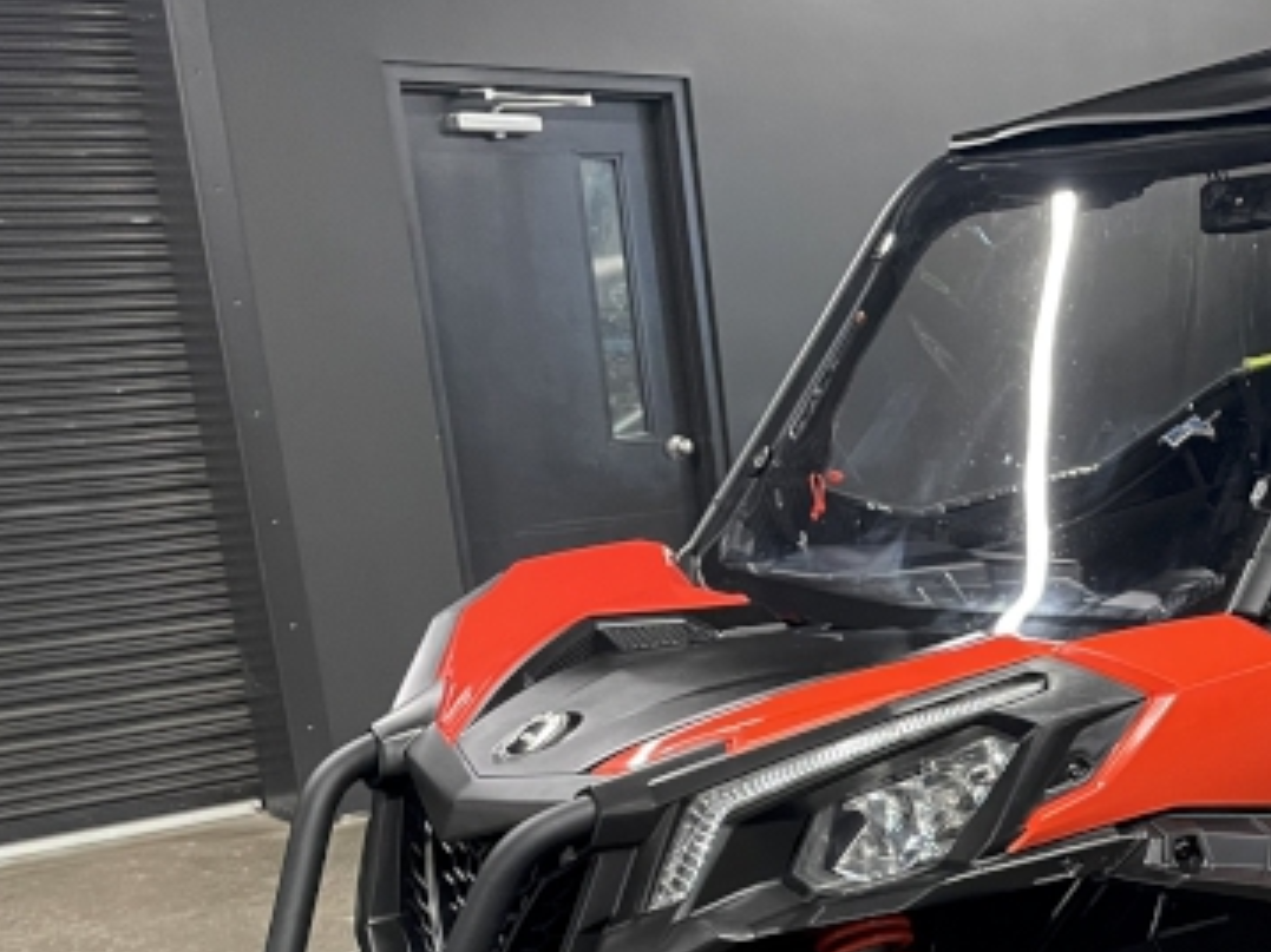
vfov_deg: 24.3
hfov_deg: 31.0
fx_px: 2129
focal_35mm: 58
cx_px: 1243
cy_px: 902
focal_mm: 4.2
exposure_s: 1/40
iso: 400
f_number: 1.6
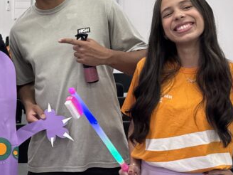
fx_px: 505
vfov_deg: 19.5
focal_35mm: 75
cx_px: -13
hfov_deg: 24.5
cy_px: 52
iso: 160
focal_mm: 6.76
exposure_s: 1/120
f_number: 1.78
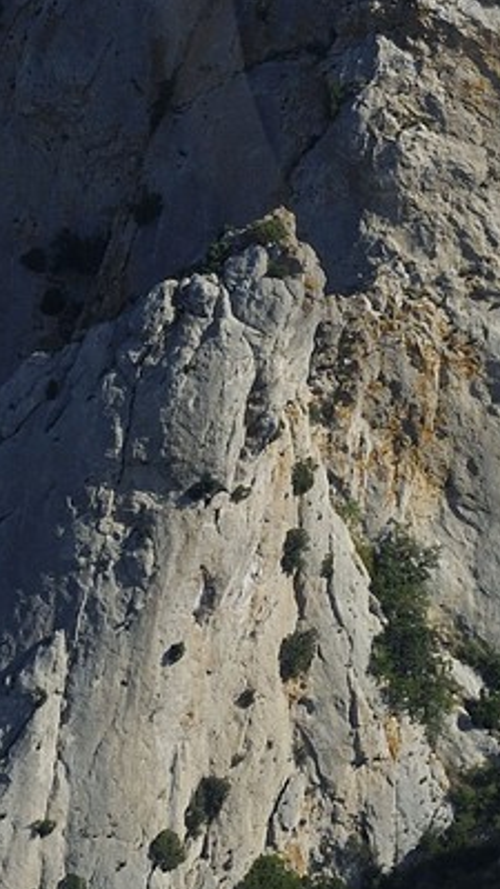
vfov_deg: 3.1
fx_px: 16263
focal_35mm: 690
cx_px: 840
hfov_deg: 1.8
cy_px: -80
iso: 400
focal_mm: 165
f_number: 7.1
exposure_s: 1/1250
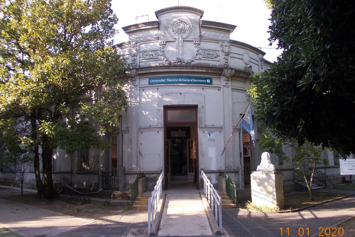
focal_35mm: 30
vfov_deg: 43.6
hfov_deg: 61.9
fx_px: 296
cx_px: 180
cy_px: 127
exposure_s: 1/200
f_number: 2.7
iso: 80
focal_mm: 4
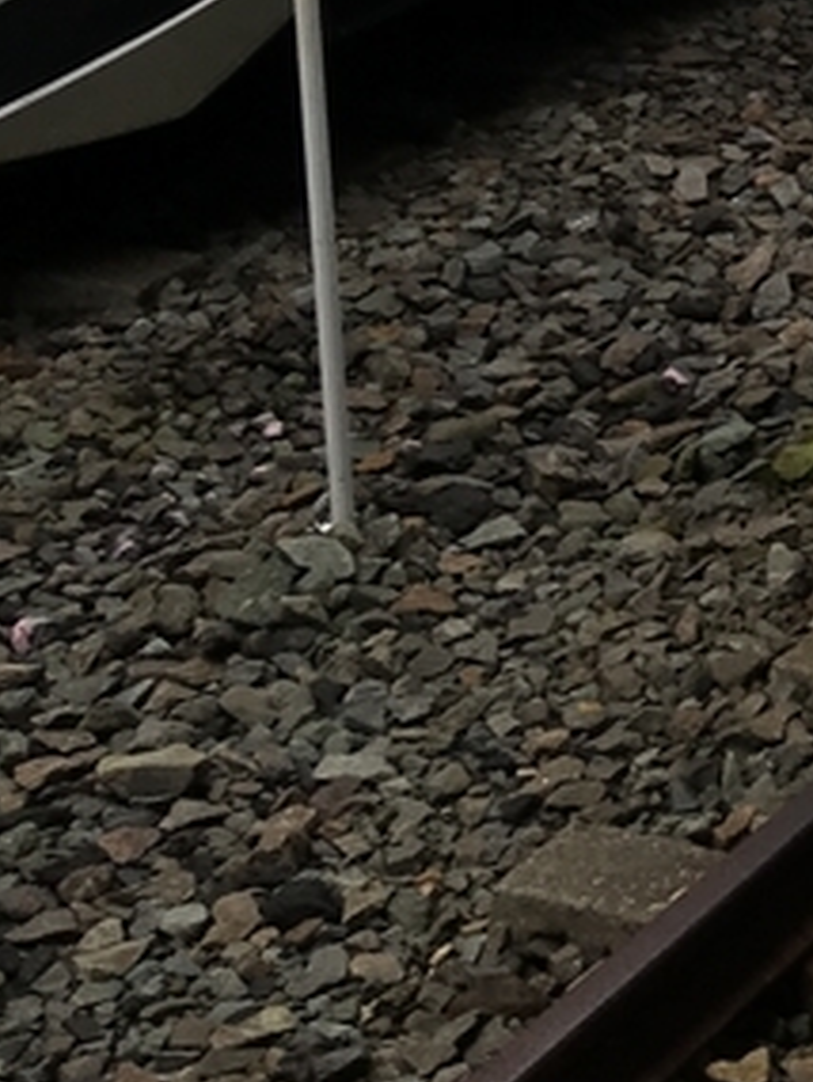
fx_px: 3818
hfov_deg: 10.9
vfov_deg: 14.2
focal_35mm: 122
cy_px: -888
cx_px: 1694
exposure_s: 1/120
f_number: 2.2
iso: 25
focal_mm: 4.15
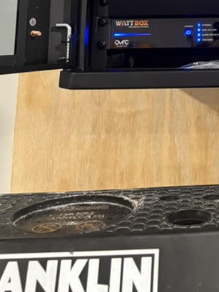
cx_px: 255
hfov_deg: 21.2
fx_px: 549
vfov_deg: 26.2
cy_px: -68
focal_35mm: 65
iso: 400
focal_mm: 5.96
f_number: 1.6
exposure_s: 1/60
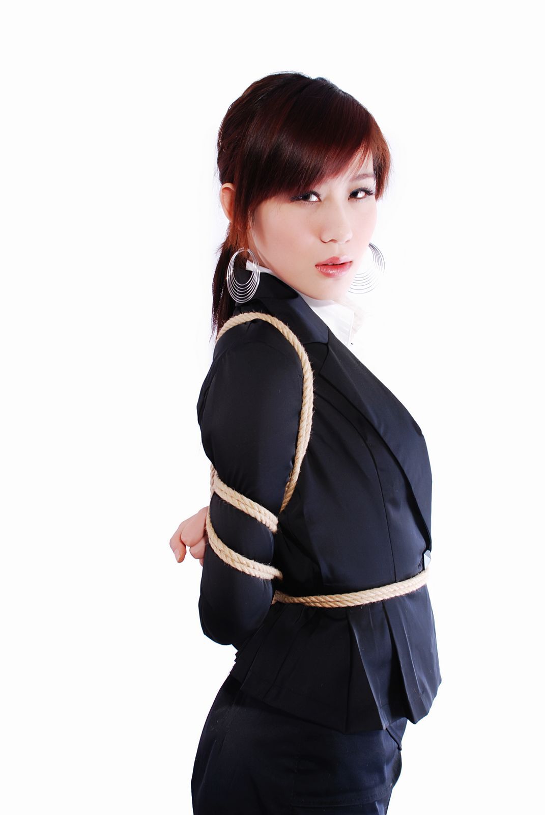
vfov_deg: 41.1
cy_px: 408
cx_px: 272
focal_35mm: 48
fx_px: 1087
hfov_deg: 28.2
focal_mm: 32
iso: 100
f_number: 10
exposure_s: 1/8
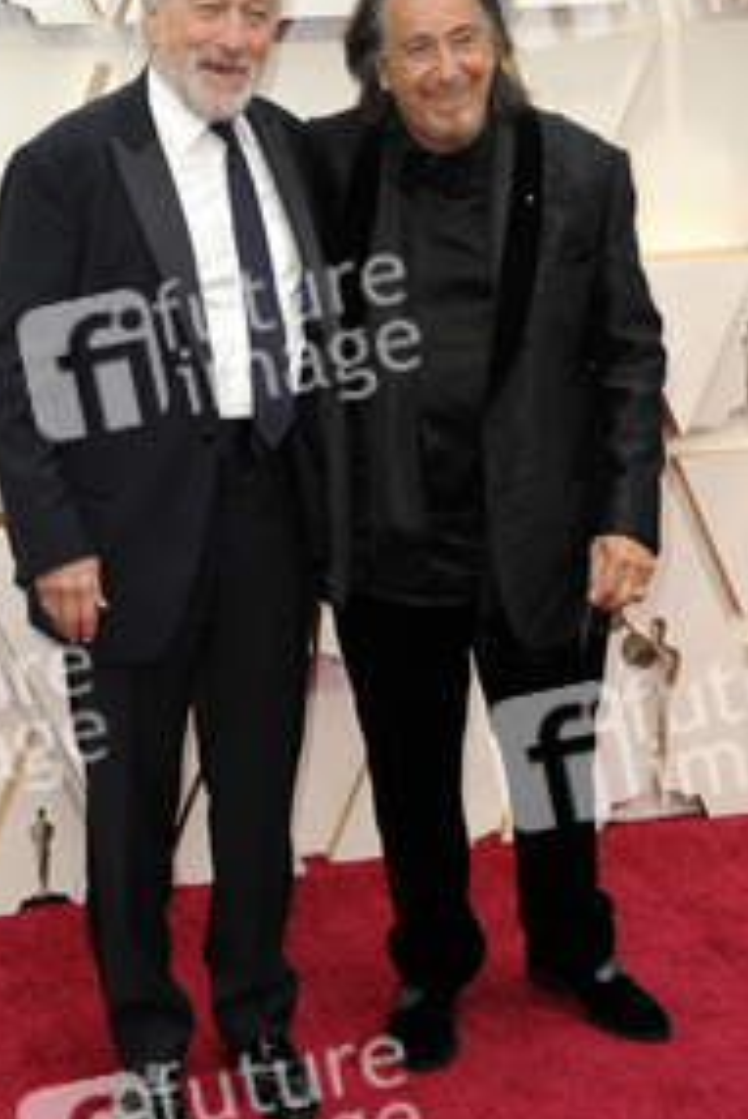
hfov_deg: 16.9
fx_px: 2521
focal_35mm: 81
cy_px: 544
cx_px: 335
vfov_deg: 25.0
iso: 800
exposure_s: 1/200
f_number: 6.3
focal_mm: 58
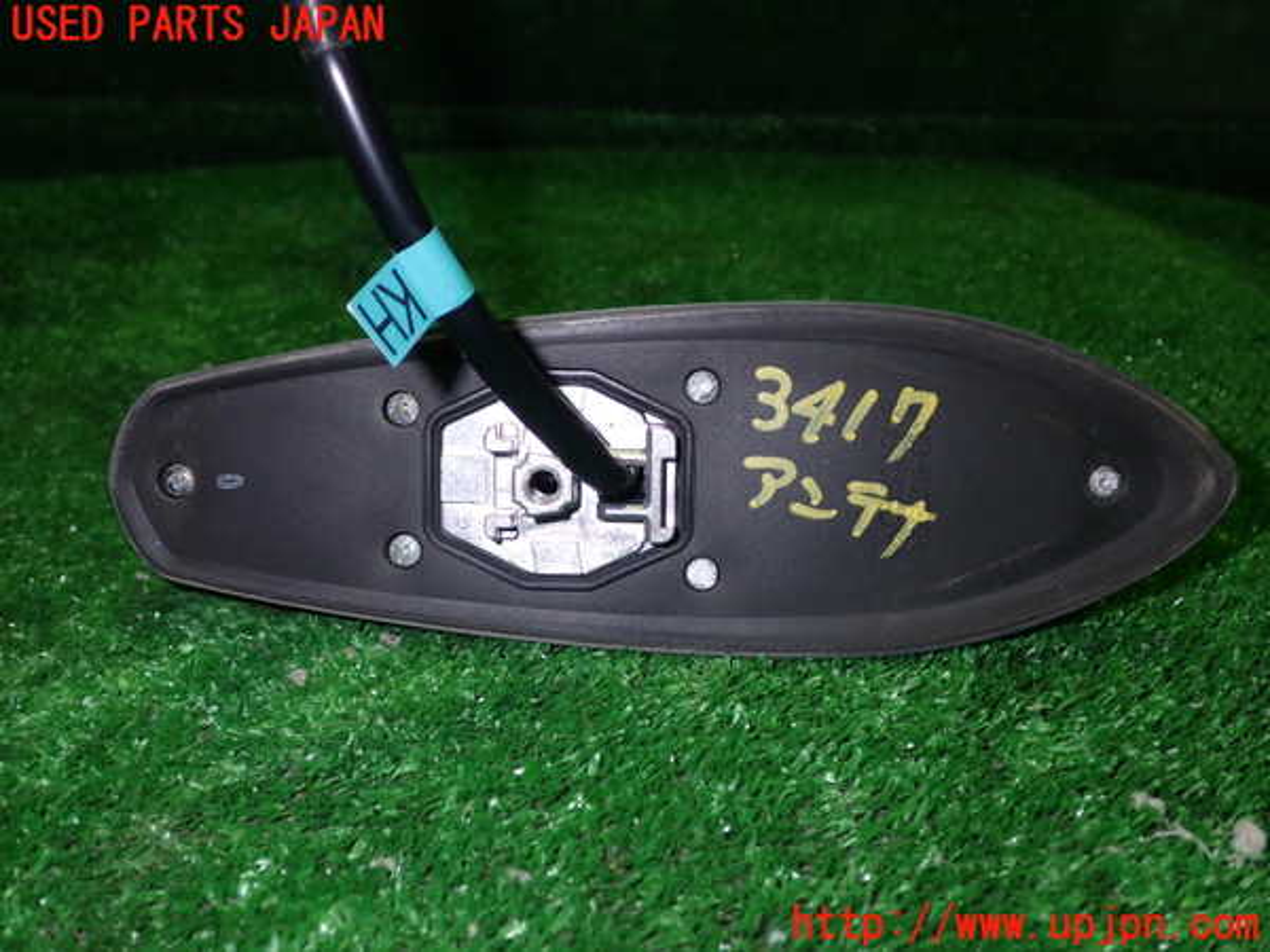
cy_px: 476
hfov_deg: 51.4
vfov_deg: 39.7
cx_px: 635
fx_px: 1321
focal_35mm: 36
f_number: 2.5
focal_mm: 6.37
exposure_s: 1/40
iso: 200
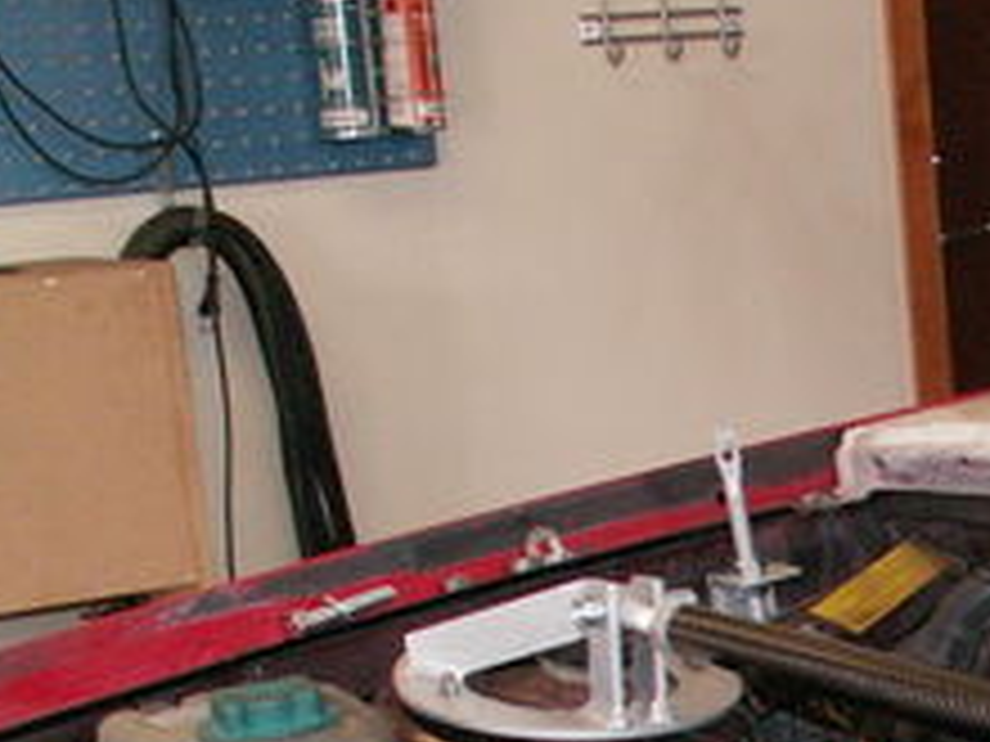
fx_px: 2917
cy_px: 1025
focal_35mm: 102
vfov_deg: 13.8
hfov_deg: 17.6
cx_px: 1400
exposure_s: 1/40
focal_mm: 5.86
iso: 160
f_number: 2.8
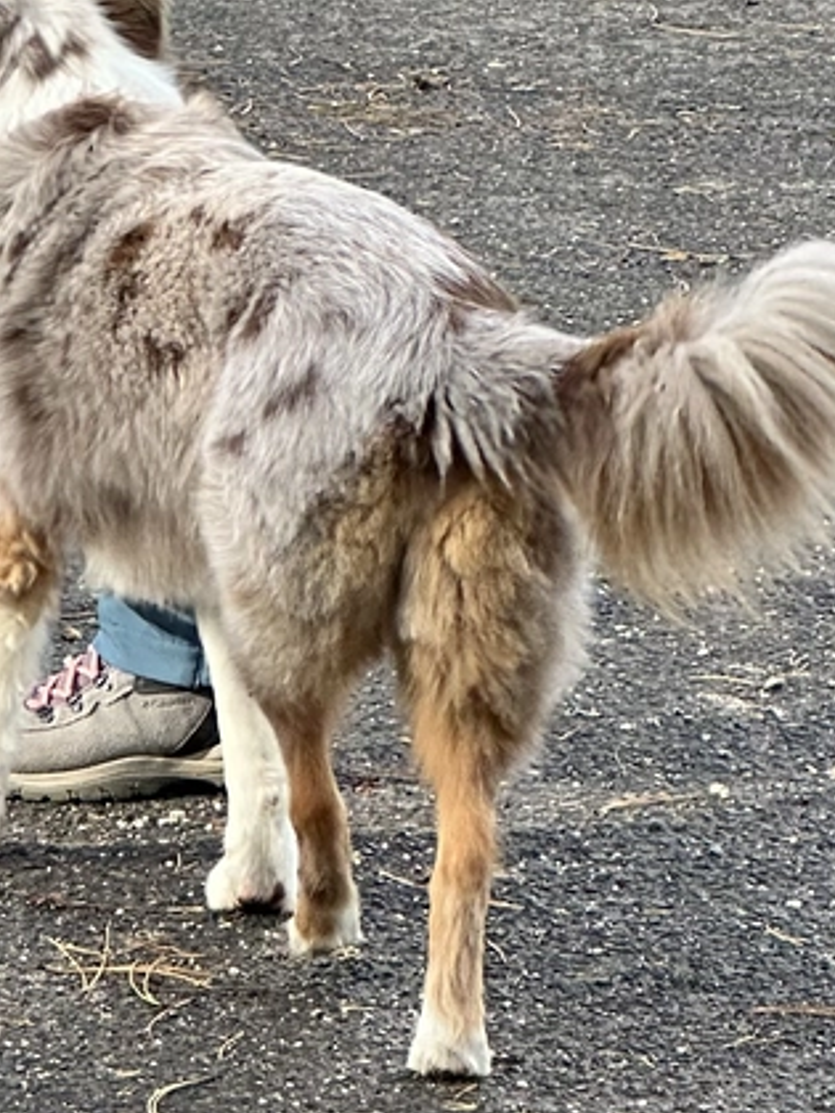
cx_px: -598
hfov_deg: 5.3
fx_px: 8845
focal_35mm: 275
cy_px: 241
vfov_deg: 7.2
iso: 32
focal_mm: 9
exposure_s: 1/157
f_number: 2.8
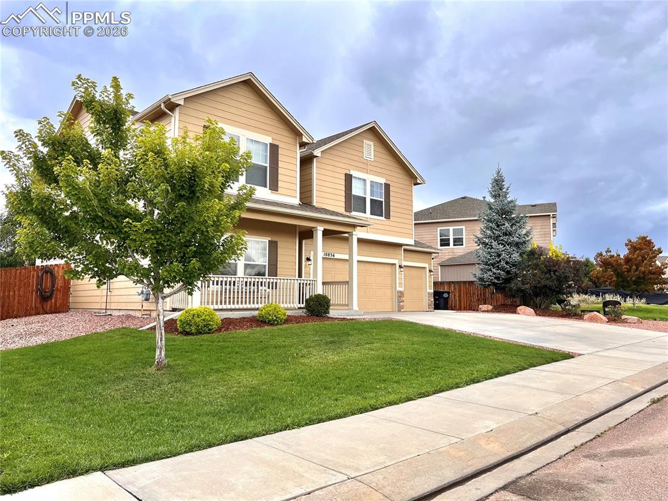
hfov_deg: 67.3
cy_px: 250
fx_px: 501
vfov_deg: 53.0
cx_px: 334
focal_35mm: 26
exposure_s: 1/1056
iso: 50
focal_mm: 5.1
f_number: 1.6
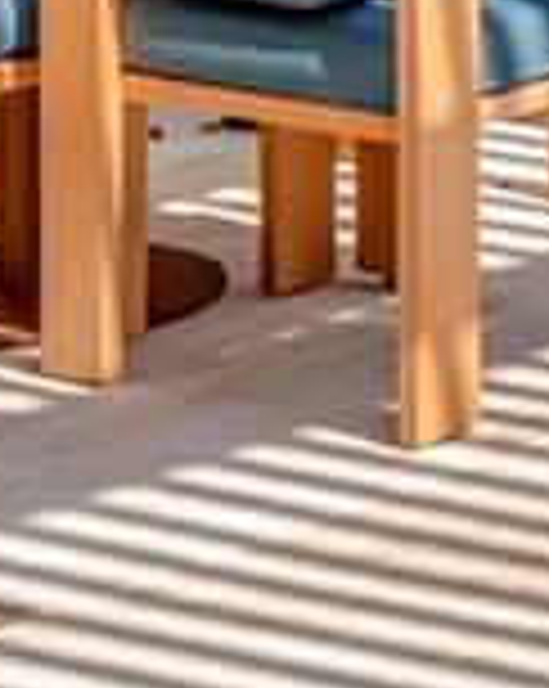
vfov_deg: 7.7
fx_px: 4803
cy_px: -904
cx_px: 1660
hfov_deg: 6.0
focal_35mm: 236
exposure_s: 1/1250
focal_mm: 16
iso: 400
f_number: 7.1
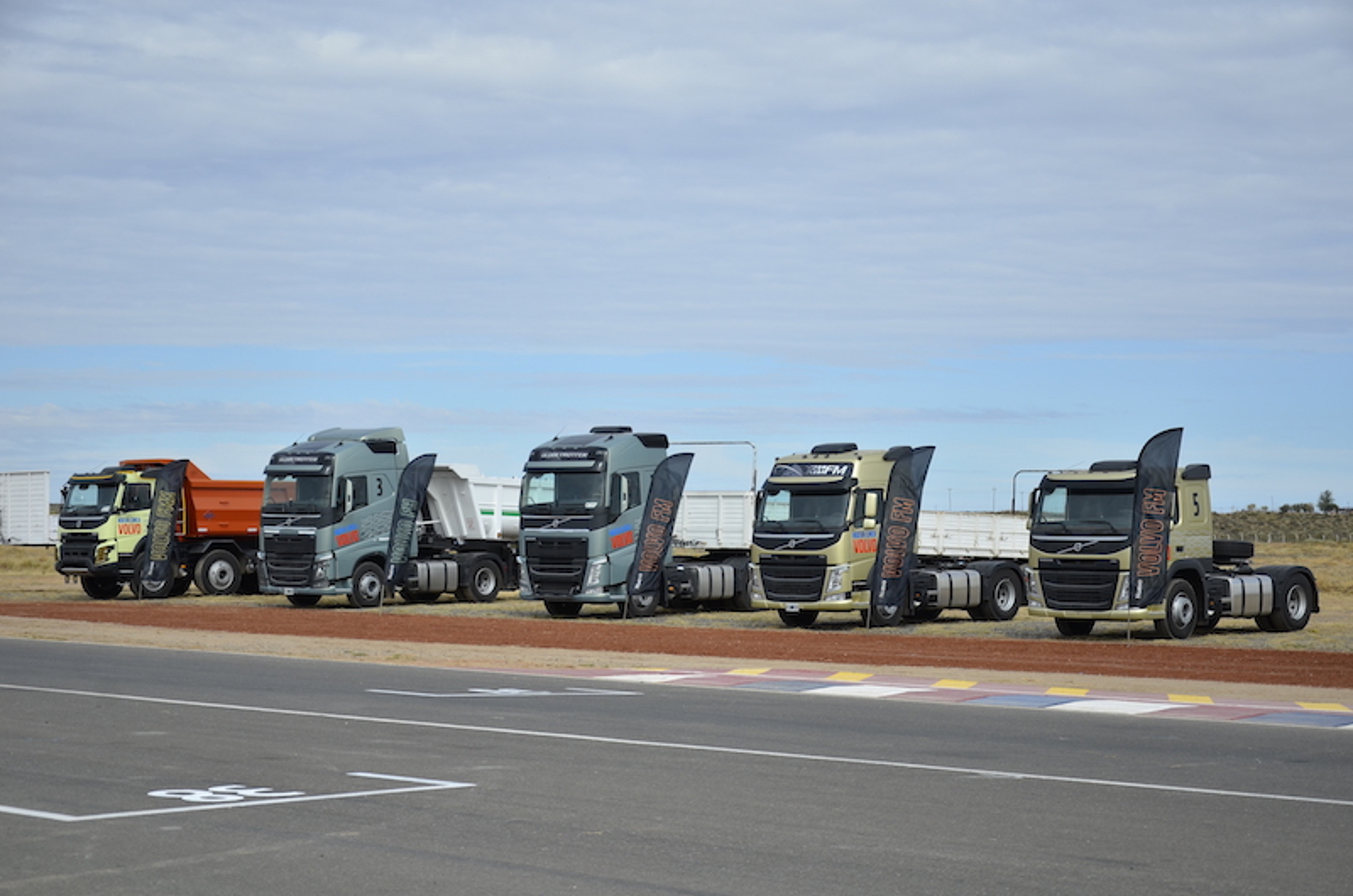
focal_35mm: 72
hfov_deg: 28.1
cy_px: 448
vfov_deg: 18.8
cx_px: 676
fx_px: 2701
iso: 160
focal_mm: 48
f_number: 4.8
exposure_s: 1/1250
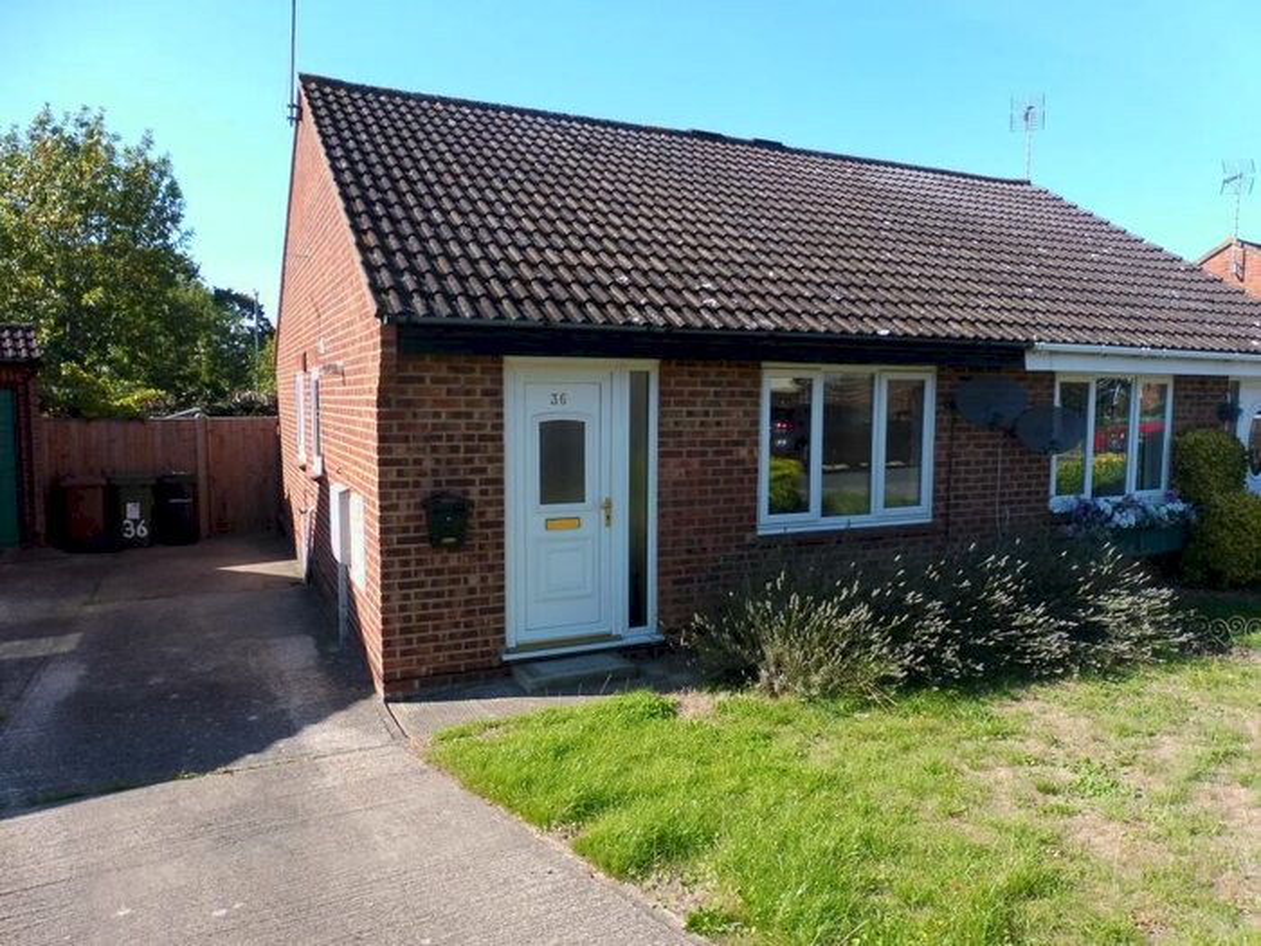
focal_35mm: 24
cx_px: 630
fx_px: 874
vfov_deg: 56.8
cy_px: 473
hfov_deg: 71.6
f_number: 4
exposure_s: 1/400
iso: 100
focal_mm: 4.3
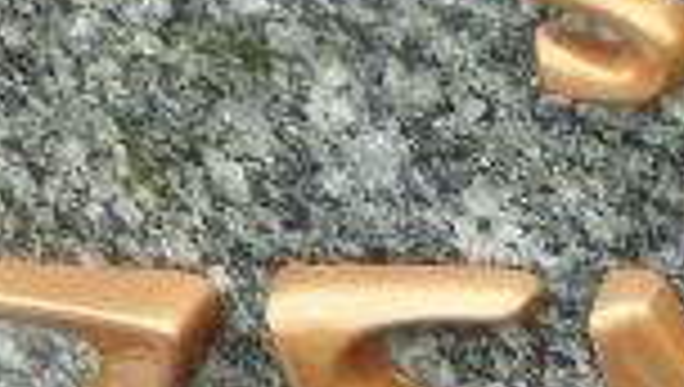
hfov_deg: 8.4
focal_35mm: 252
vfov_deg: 4.8
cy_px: 724
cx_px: 896
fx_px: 4577
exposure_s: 1/60
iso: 80
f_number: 3.5
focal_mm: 8.2
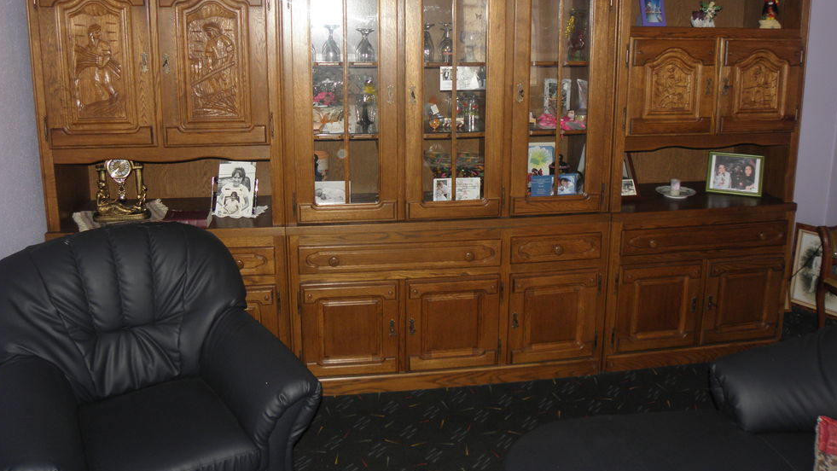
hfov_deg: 64.3
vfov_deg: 38.5
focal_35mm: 30
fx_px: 666
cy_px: 155
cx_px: 419
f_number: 2.8
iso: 100
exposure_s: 1/30
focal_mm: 4.83
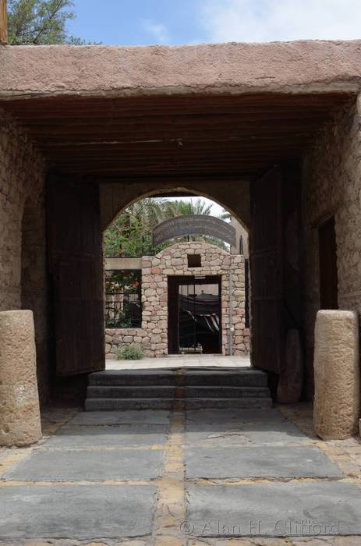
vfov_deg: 46.5
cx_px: 180
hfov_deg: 31.7
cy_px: 273
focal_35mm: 42
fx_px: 635
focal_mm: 28
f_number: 13
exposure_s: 1/60
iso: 100
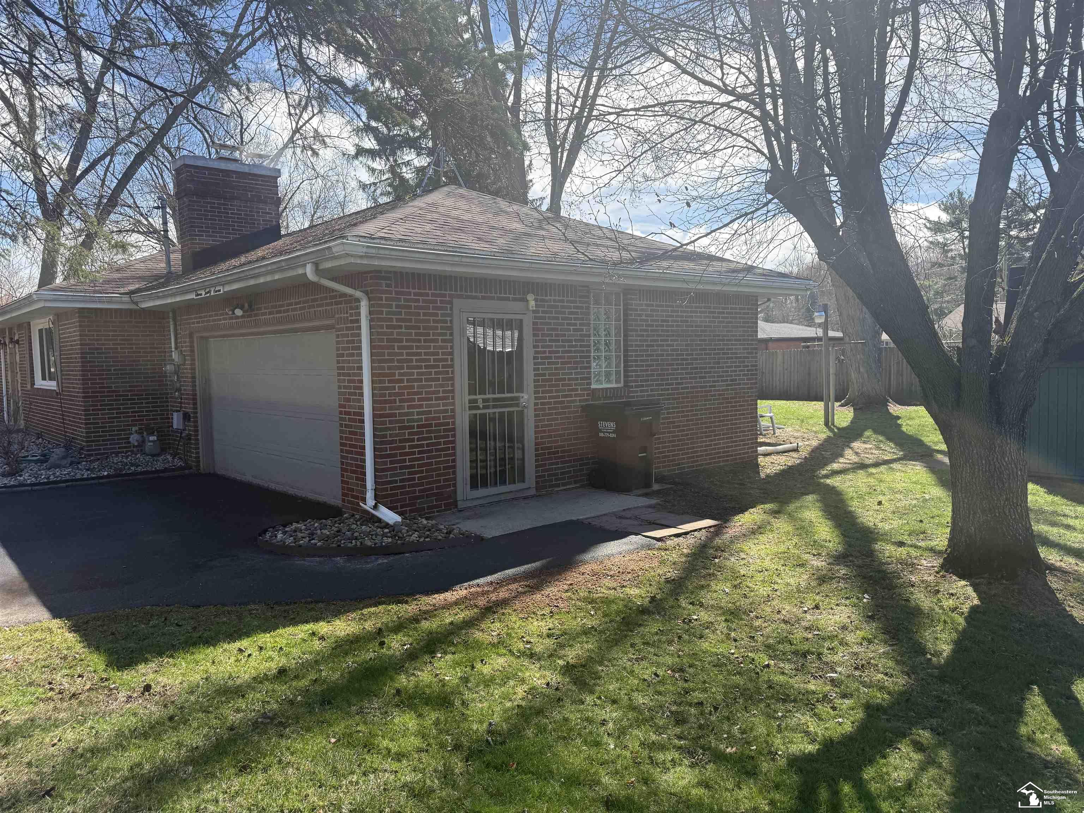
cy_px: 406
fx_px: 752
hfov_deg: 71.6
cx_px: 542
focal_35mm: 24
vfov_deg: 56.8
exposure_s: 1/2299
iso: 100
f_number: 1.78
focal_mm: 6.76
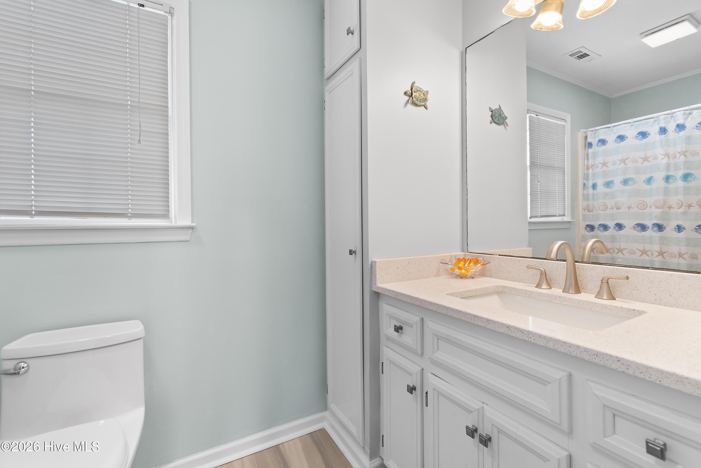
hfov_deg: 100.4
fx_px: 292
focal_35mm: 15
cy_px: 234
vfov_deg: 77.3
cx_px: 350
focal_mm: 10
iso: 100
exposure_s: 1/13
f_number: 4.5
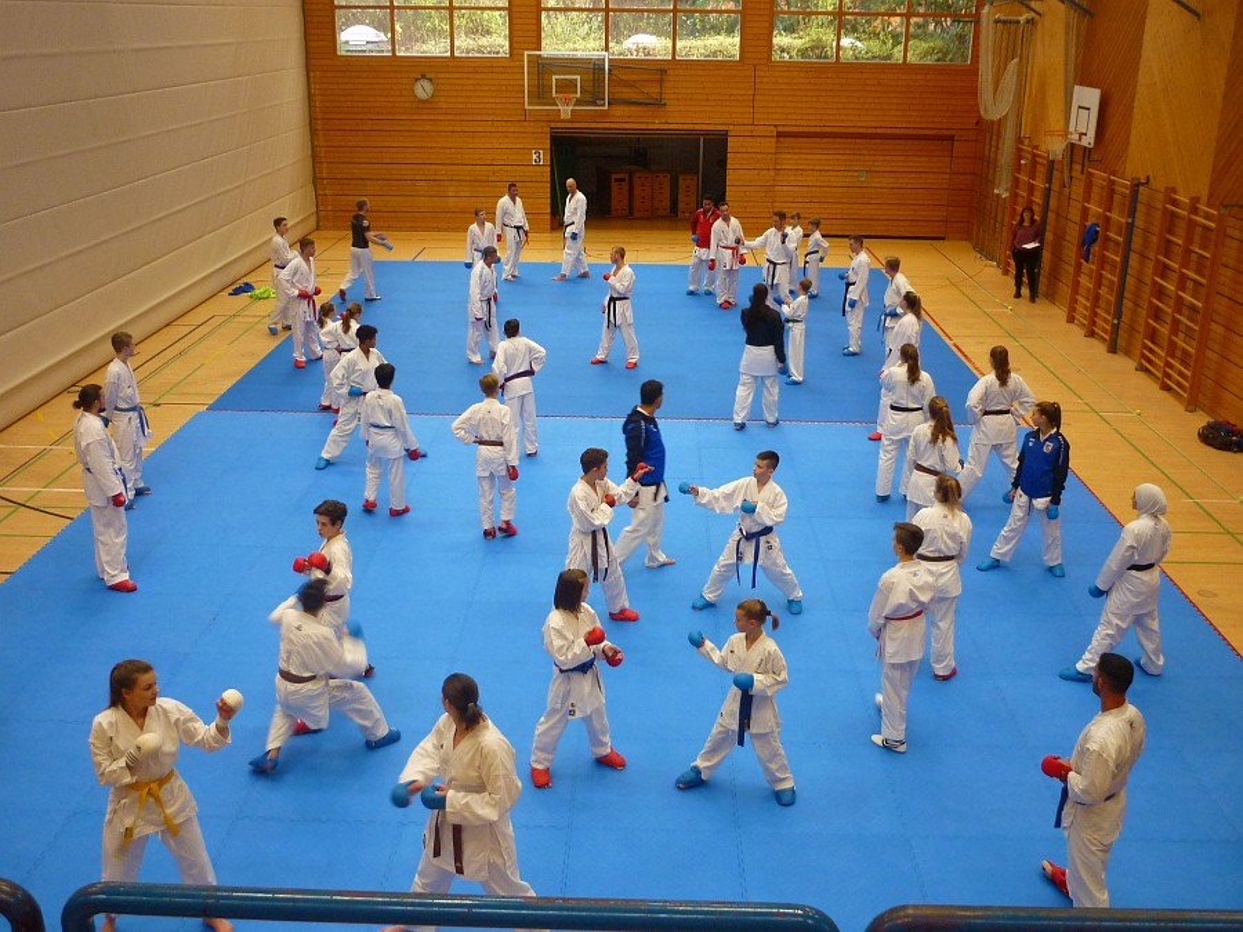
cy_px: 466
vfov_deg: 42.9
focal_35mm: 33
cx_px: 622
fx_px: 1185
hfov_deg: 55.4
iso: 250
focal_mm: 5.5
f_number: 2.8
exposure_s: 1/30
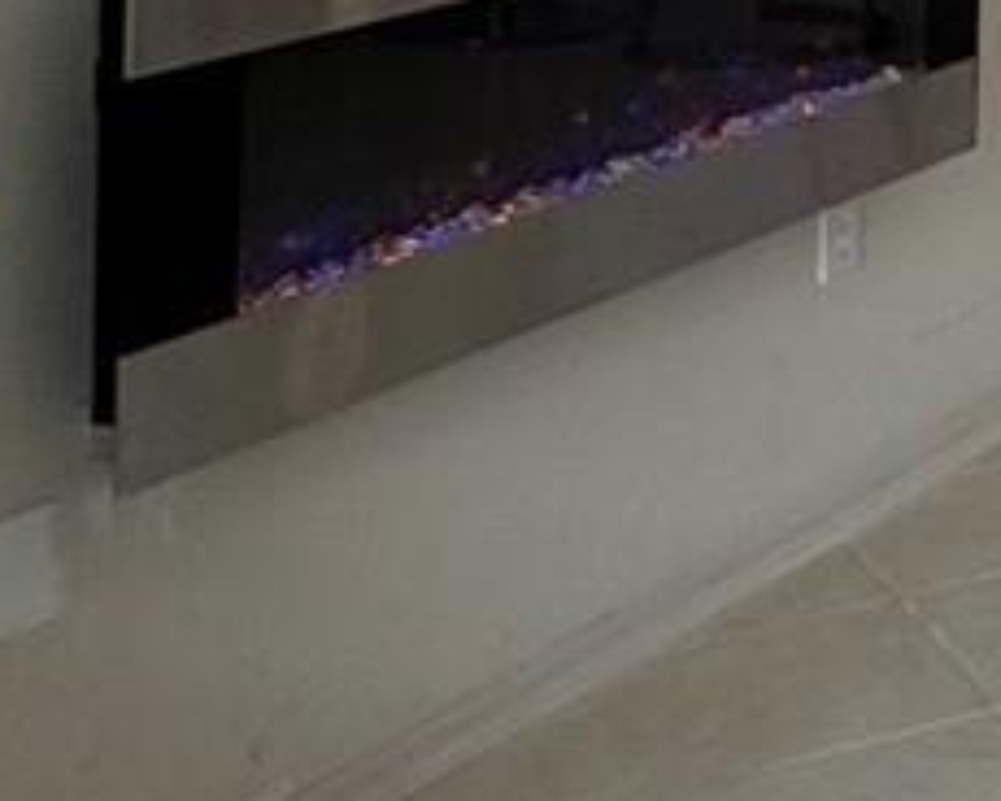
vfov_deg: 14.8
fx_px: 2814
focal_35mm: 95
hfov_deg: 13.7
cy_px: -466
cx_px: 2468
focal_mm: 2.22
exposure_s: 1/120
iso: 100
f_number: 2.2
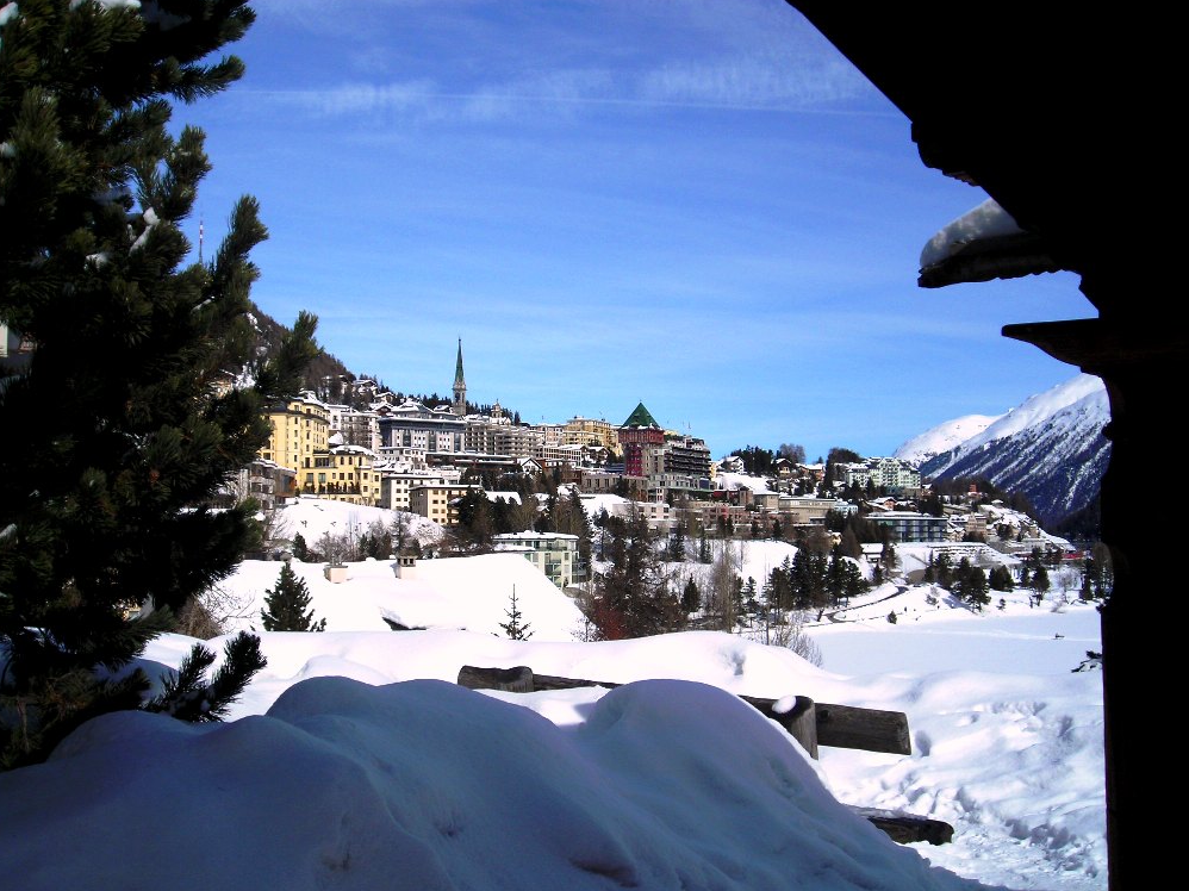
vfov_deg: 36.8
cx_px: 580
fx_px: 1339
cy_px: 454
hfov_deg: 47.9
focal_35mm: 39
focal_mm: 6.3
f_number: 6.4
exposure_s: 1/528
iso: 50
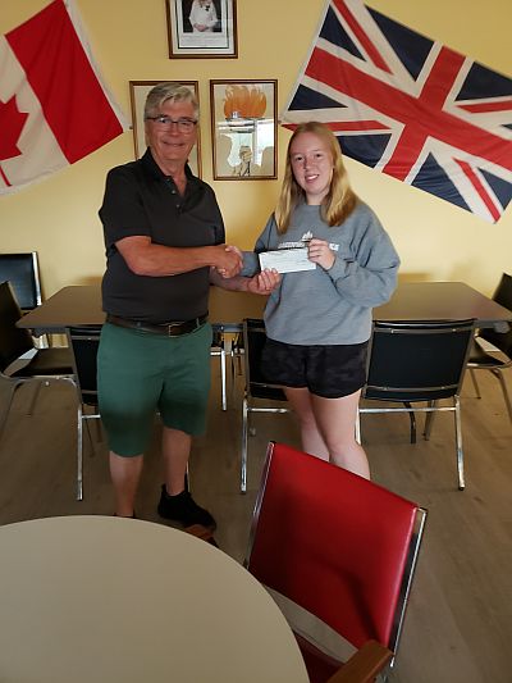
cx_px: 256
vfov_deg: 67.3
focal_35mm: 26
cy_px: 342
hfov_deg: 53.1
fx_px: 513
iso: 250
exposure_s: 1/10
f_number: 1.5
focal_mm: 4.3
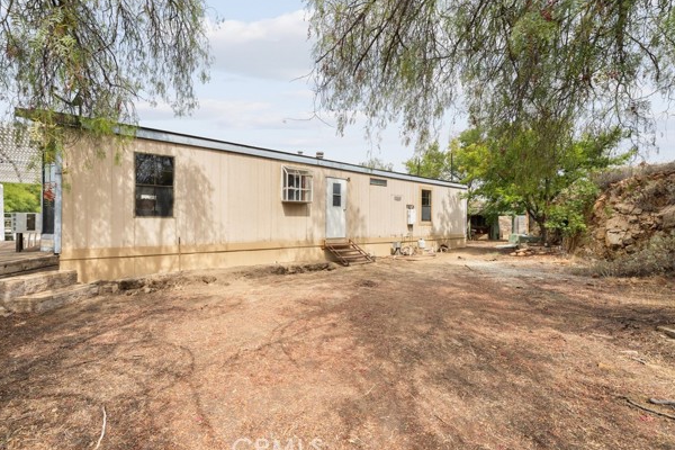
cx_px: 316
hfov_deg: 96.6
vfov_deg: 73.7
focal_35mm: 16
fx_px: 300
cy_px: 225
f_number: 7.1
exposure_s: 1/160
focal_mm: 15
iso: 400
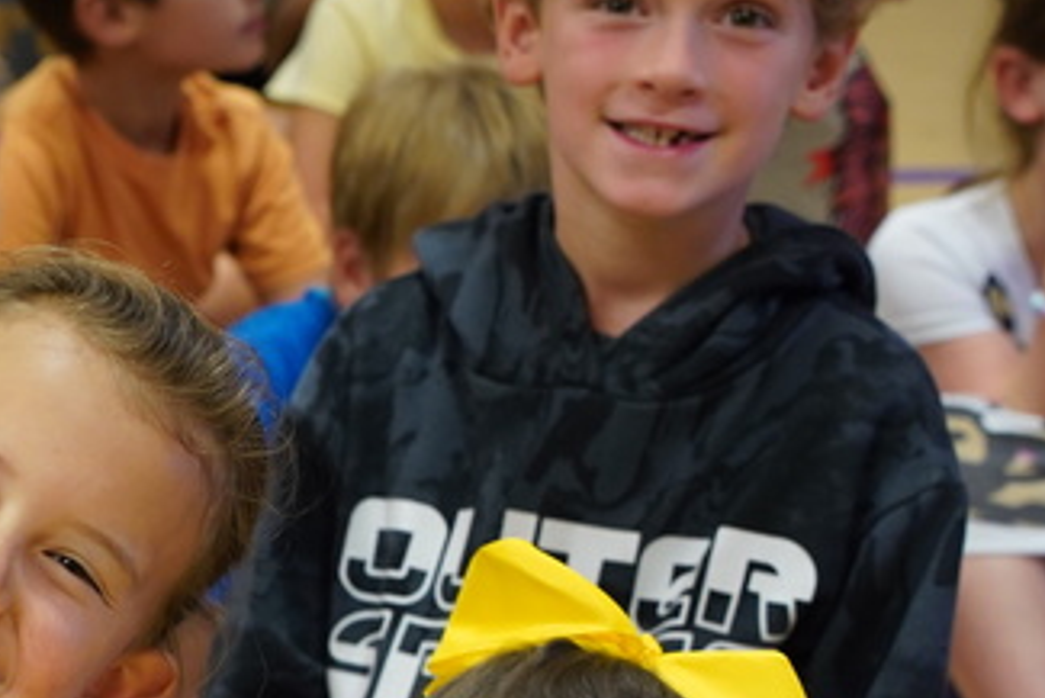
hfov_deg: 13.5
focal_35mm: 145
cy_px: 716
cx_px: -386
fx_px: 4211
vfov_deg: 9.4
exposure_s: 1/50
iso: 1250
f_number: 5
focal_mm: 46
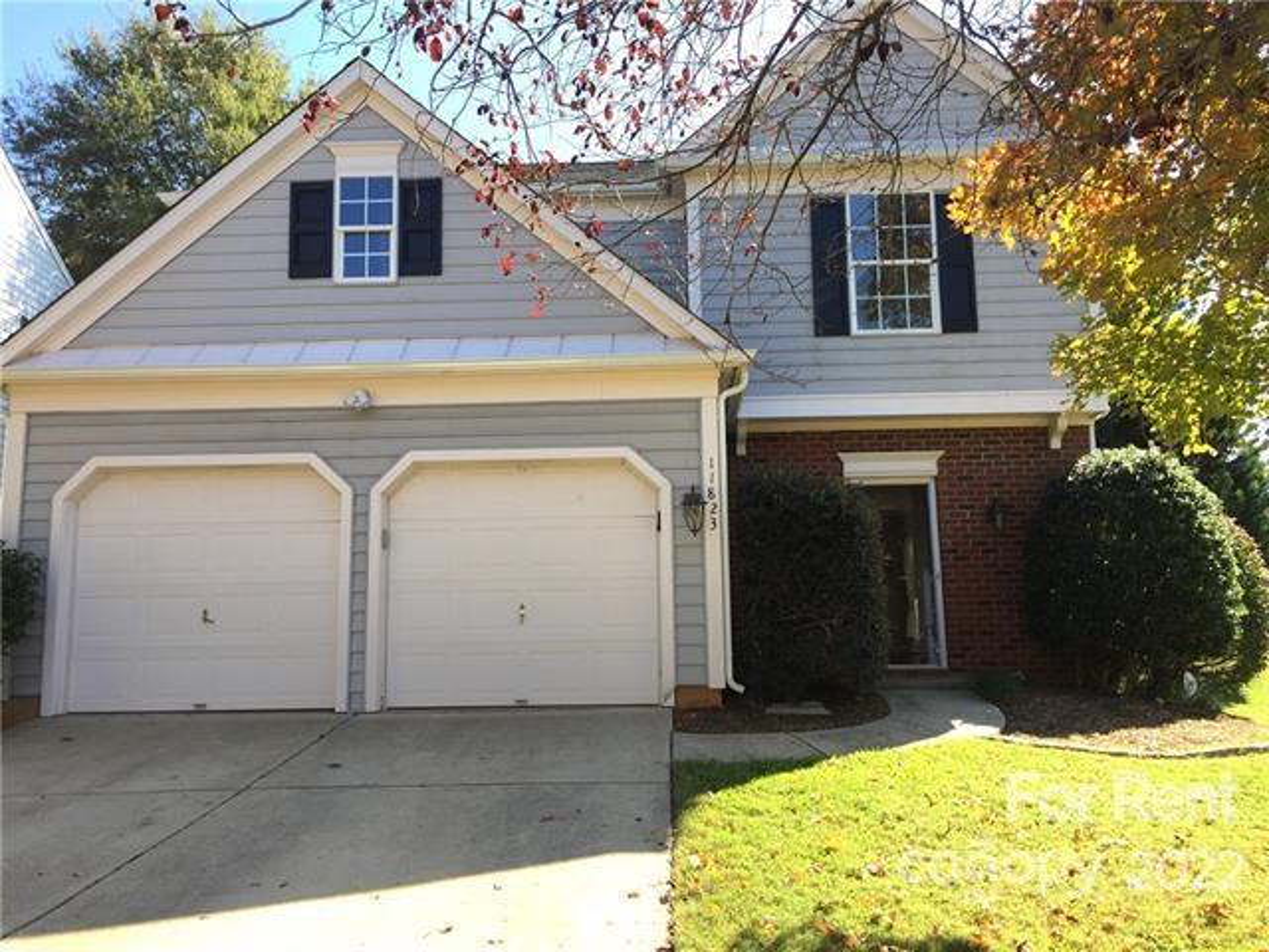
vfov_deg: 48.2
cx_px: 634
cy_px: 476
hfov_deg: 61.7
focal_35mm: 29
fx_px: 1063
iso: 32
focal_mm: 4.15
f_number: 2.2
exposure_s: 1/557
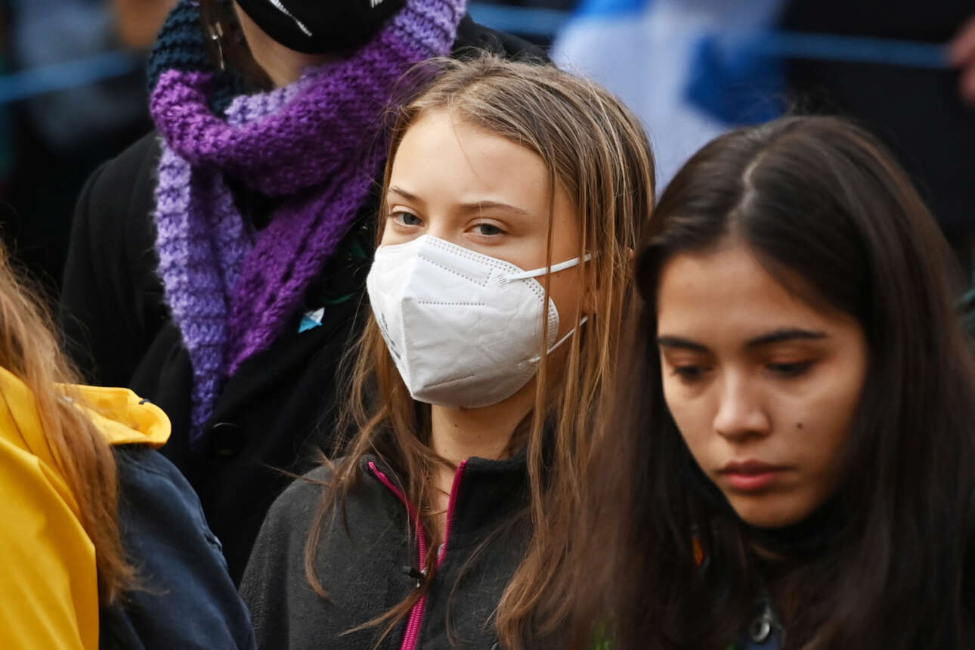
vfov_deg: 3.4
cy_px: 325
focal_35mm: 400
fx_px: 10832
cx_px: 488
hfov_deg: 5.2
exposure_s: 1/1000
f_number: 5.6
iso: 1400
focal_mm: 400
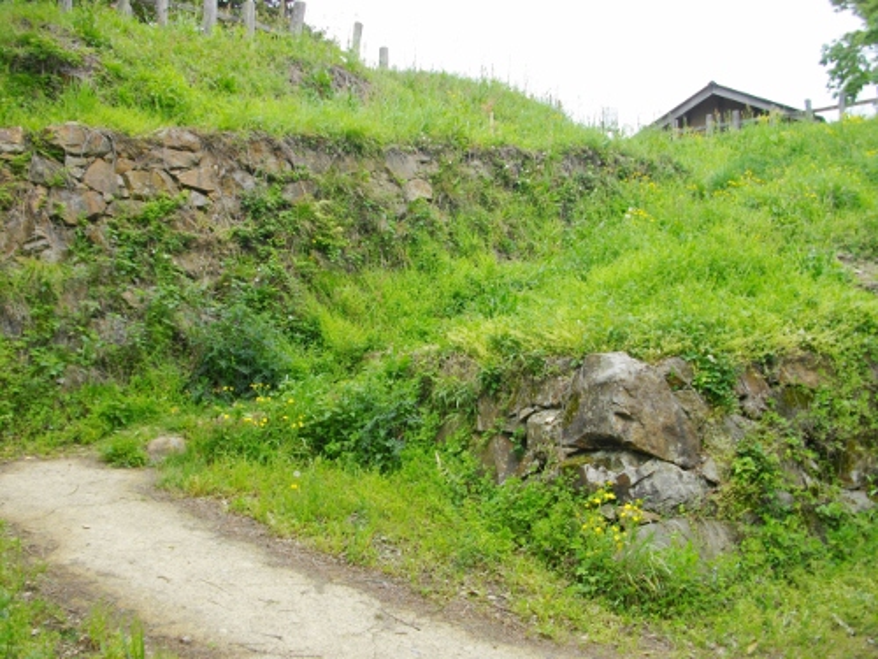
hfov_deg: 56.8
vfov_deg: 44.2
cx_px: 439
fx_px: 812
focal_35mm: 32
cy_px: 330
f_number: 2.9
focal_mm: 5.7
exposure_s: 1/500
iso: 100
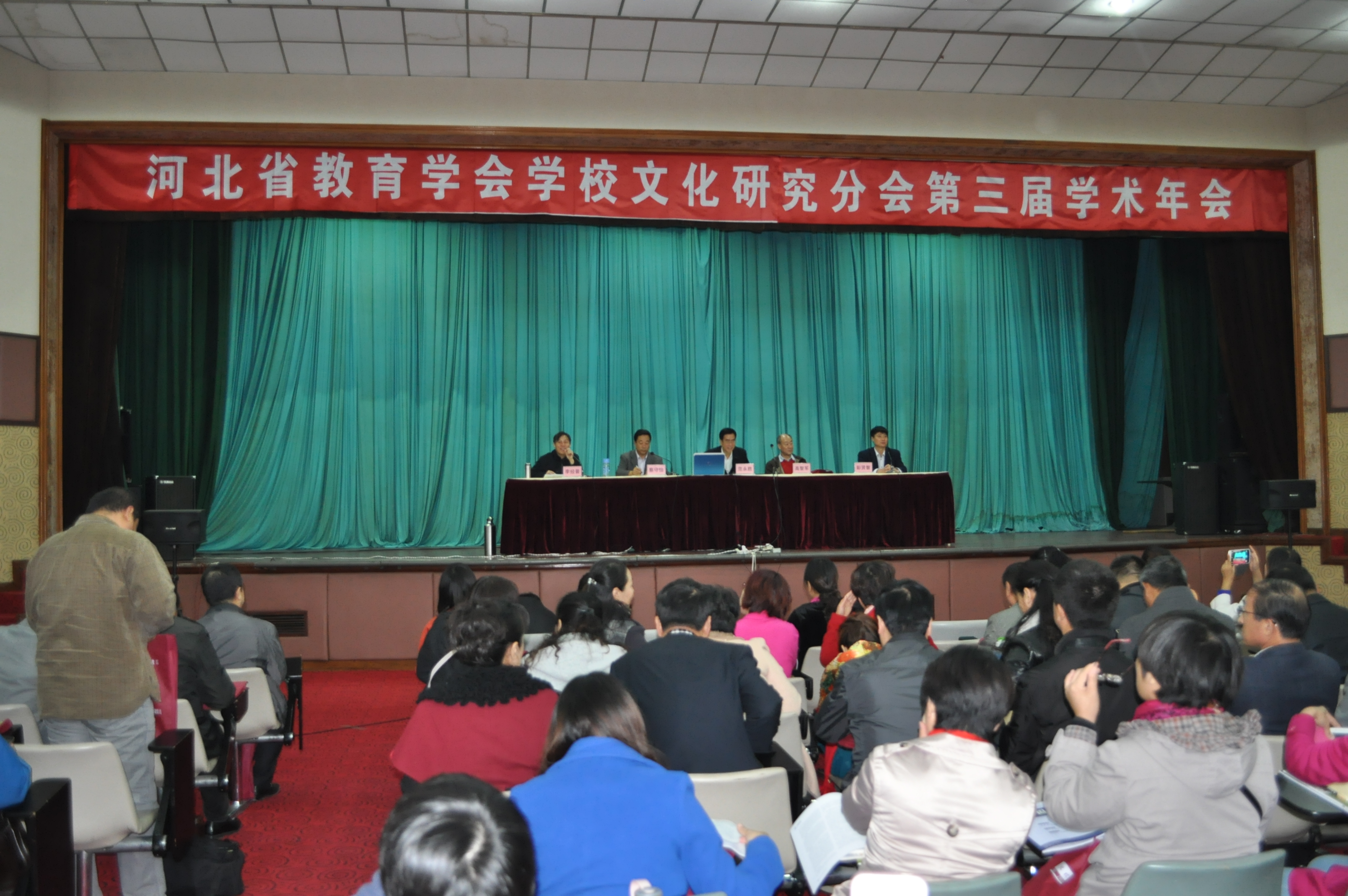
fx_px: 1234
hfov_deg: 57.3
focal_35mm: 33
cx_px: 674
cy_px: 448
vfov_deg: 39.9
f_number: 4
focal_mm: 22
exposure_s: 1/60
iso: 800
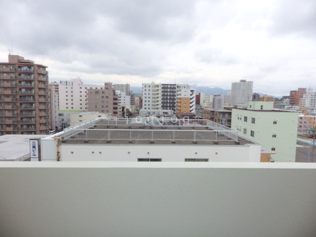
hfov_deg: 76.4
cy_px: 118
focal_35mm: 22
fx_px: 201
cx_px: 158
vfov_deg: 61.1
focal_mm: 4
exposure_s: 1/640
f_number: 3.1
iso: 100
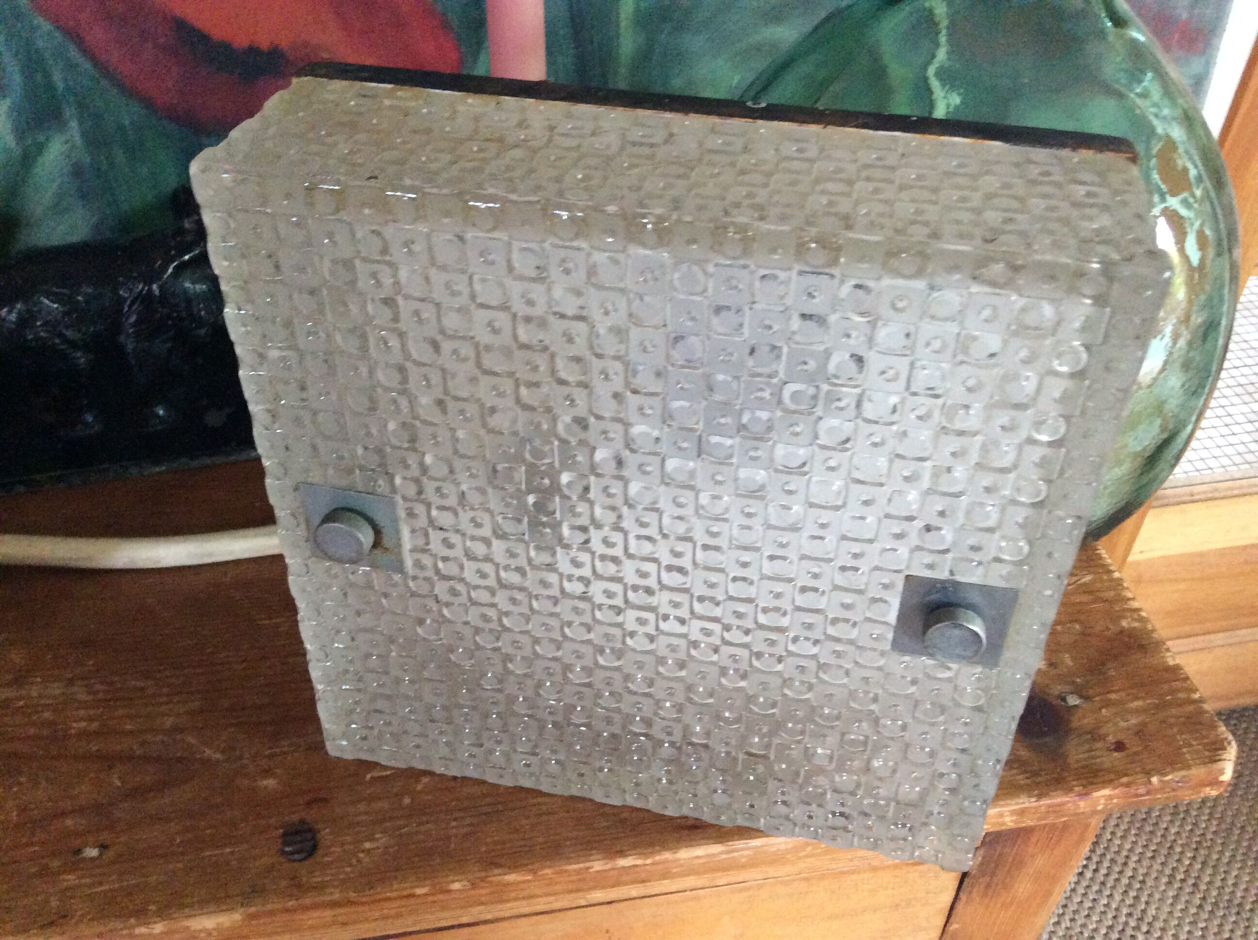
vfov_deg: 44.1
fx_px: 1161
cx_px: 629
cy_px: 470
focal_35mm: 32
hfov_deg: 56.9
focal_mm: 3.3
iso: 320
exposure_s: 1/25
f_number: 2.4
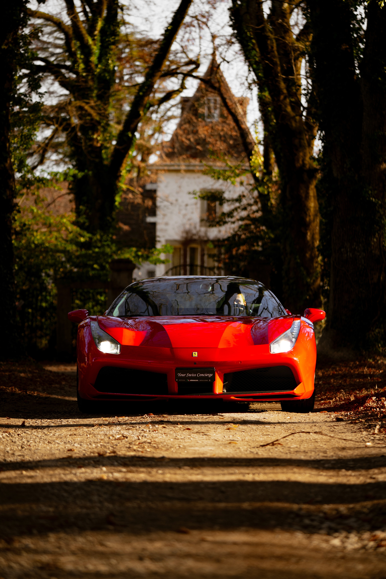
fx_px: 1447
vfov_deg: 22.6
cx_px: 193
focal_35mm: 90
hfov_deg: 15.2
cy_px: 290
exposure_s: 1/2000
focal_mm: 90
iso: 640
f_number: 2.8
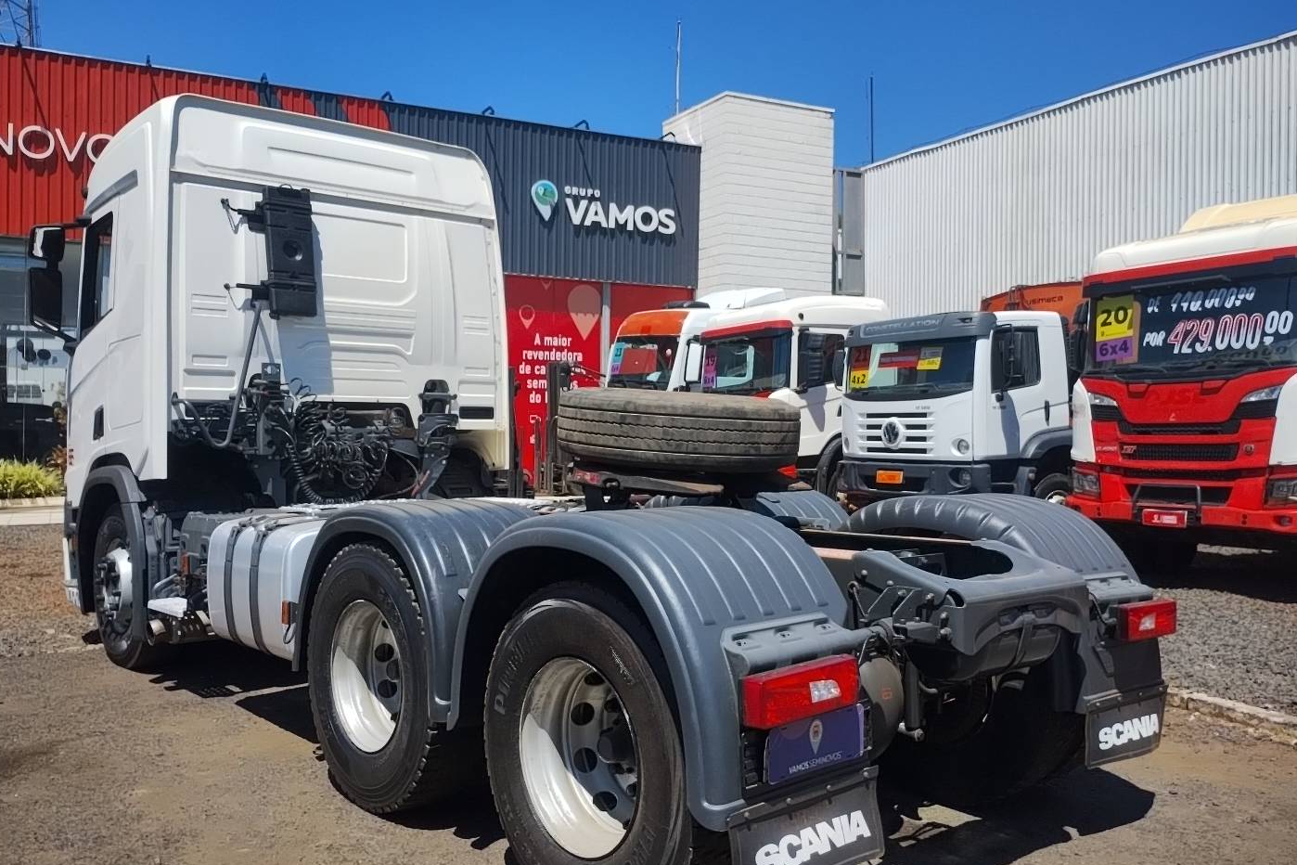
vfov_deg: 43.6
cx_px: 631
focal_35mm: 30
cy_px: 427
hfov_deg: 61.9
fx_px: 1081
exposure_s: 1/879
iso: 100
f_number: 1.8
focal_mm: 4.27
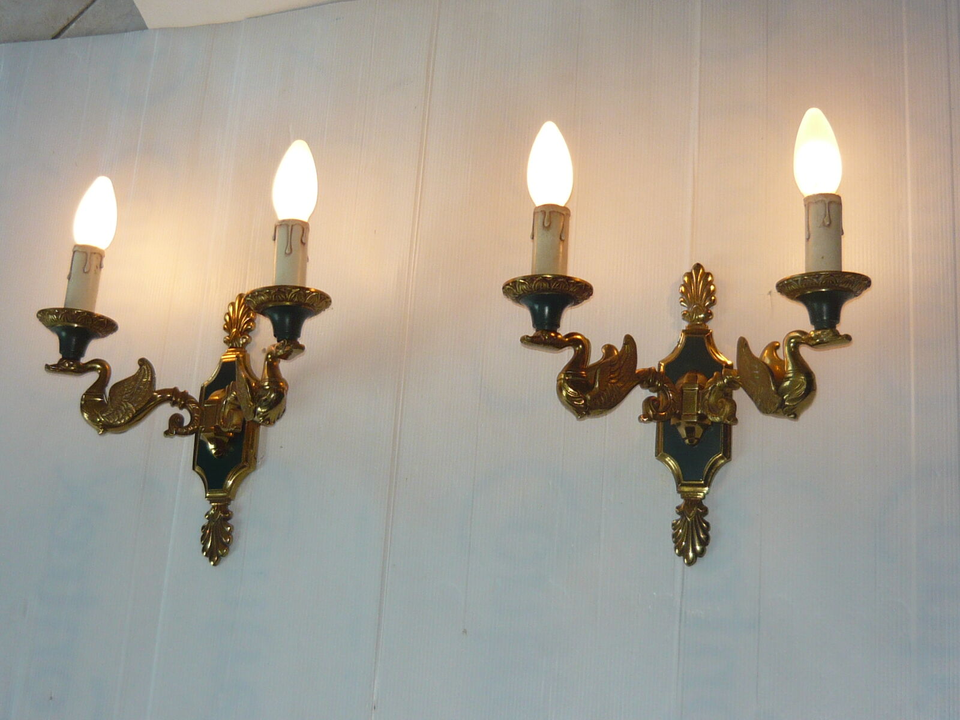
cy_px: 360
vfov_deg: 28.0
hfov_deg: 36.8
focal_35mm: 52
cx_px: 480
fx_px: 1442
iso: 100
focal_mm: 5.5
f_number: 2.8
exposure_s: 1/200
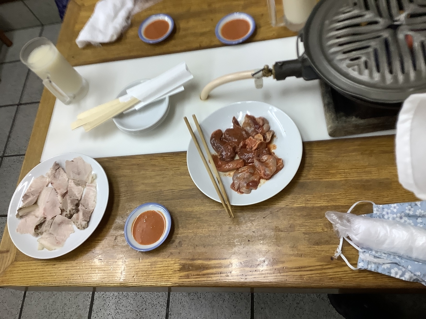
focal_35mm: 31
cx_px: 213
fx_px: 381
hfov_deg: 58.4
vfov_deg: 45.4
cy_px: 160
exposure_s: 1/60
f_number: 2.4
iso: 100
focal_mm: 3.3
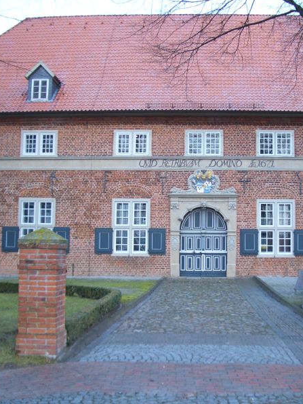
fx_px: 549
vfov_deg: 40.4
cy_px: 201
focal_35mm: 47
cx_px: 207
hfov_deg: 30.6
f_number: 2.6
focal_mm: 5.8
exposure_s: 1/60
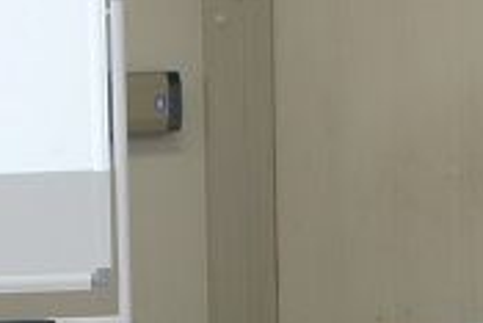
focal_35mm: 242
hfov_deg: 8.5
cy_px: 667
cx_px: 190
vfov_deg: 5.6
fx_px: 3249
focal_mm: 35
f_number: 4
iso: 200
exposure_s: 1/60
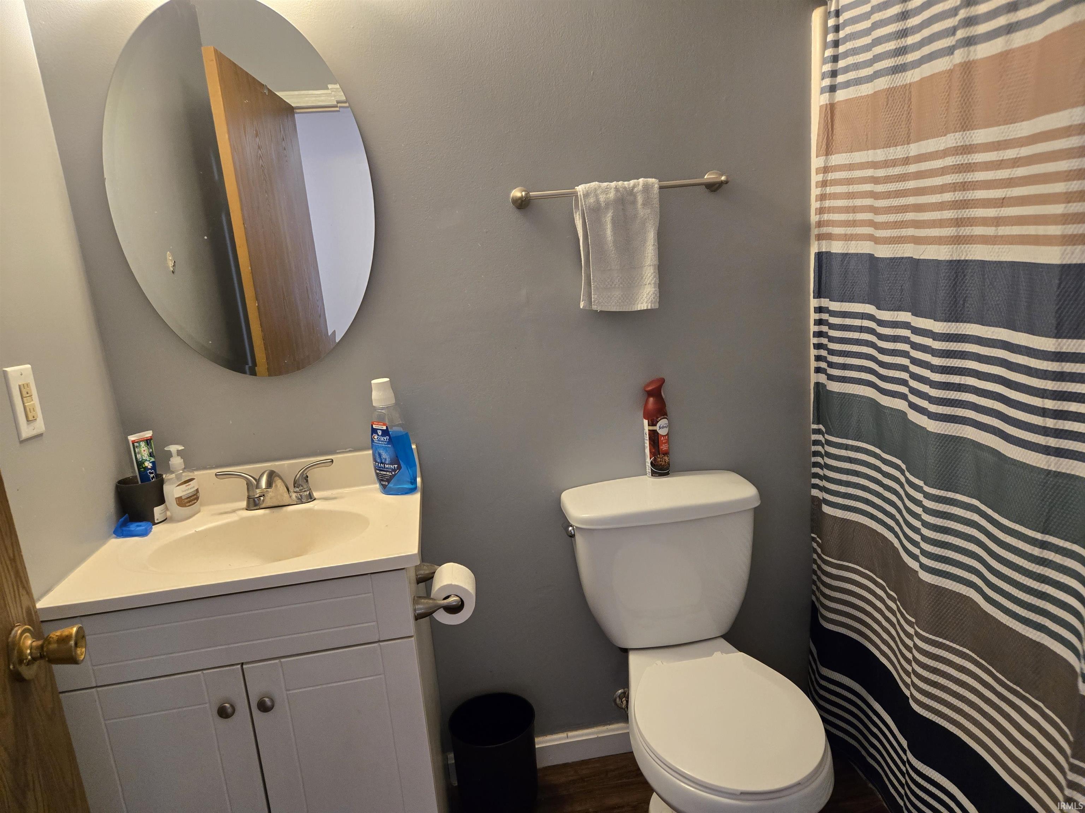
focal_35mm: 23
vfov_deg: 58.9
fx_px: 721
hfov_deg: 73.9
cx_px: 542
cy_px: 406
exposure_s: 1/120
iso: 500
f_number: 1.8
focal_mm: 5.4
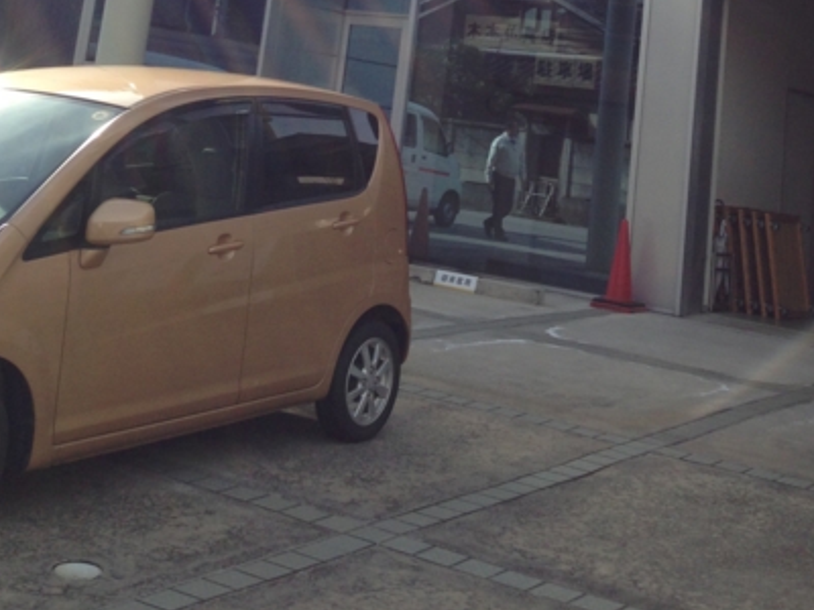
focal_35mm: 66
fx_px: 1552
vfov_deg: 20.3
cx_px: 435
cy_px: -197
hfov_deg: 29.4
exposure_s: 1/951
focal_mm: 4.13
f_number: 2.4
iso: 50
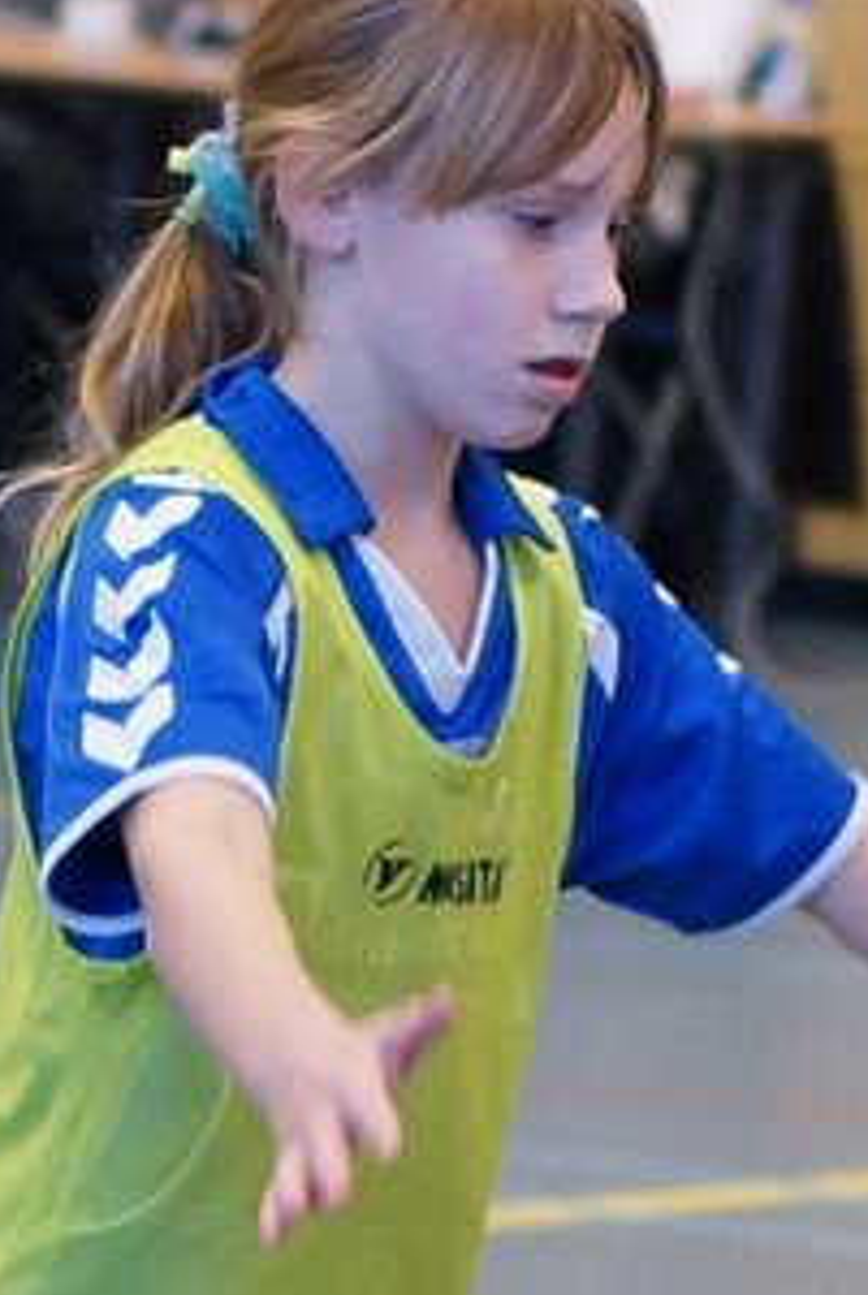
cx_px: 564
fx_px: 9226
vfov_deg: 8.0
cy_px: 1502
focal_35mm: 256
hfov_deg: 5.4
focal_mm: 50
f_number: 2.5
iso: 800
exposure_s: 1/200
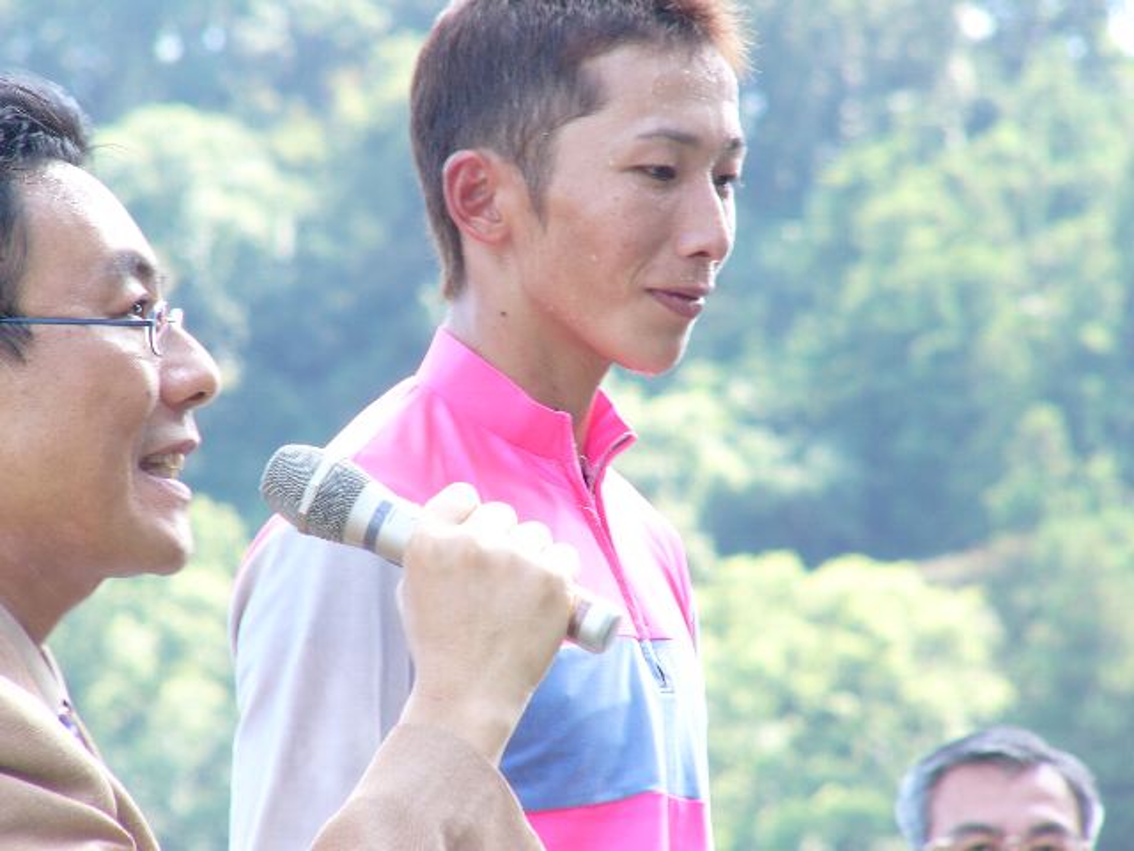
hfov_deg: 4.6
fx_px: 14152
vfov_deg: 3.4
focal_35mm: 432
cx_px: 567
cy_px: 426
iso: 50
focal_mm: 72
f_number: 2.8
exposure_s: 1/30
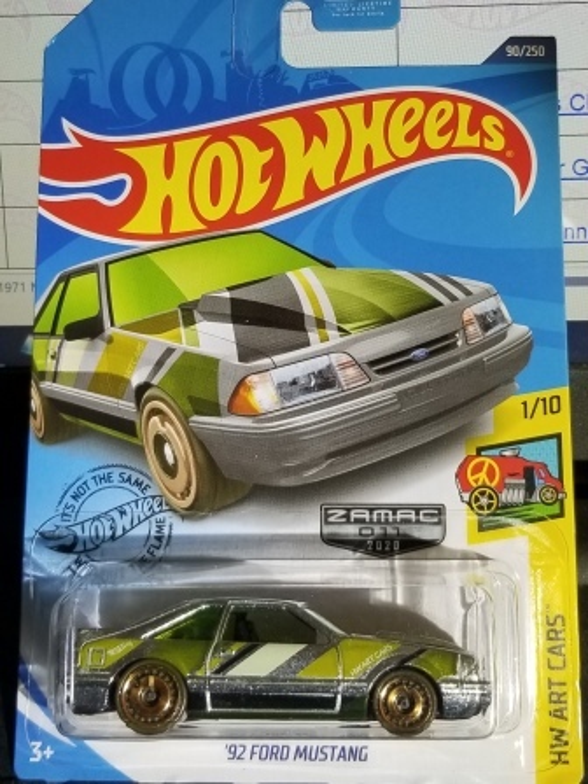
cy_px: 392
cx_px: 294
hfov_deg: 53.1
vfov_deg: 67.3
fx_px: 589
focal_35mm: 26
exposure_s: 1/60
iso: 64
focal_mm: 4.3
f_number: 1.7
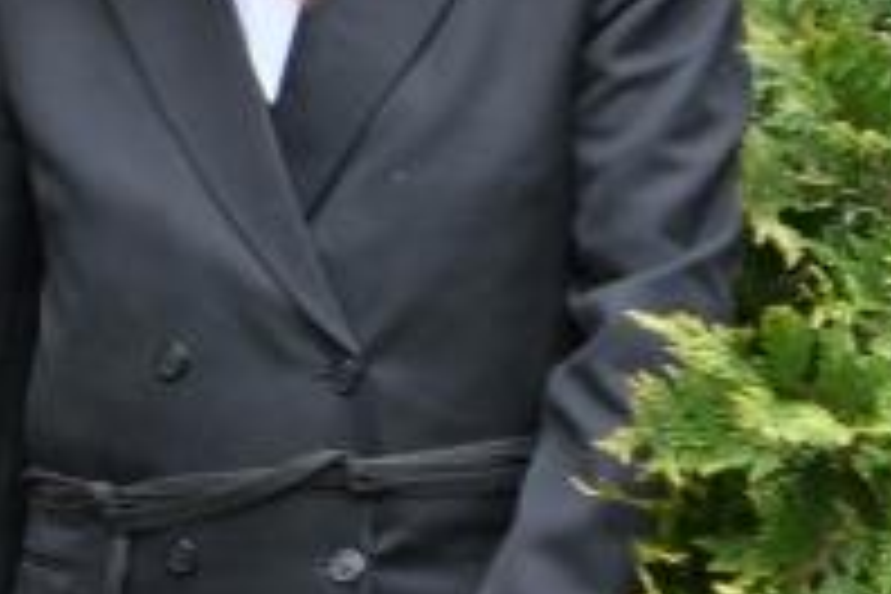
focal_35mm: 284
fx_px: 7028
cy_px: 65
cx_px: -1346
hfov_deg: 6.8
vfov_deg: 4.8
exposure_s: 1/250
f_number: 4
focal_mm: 55
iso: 80
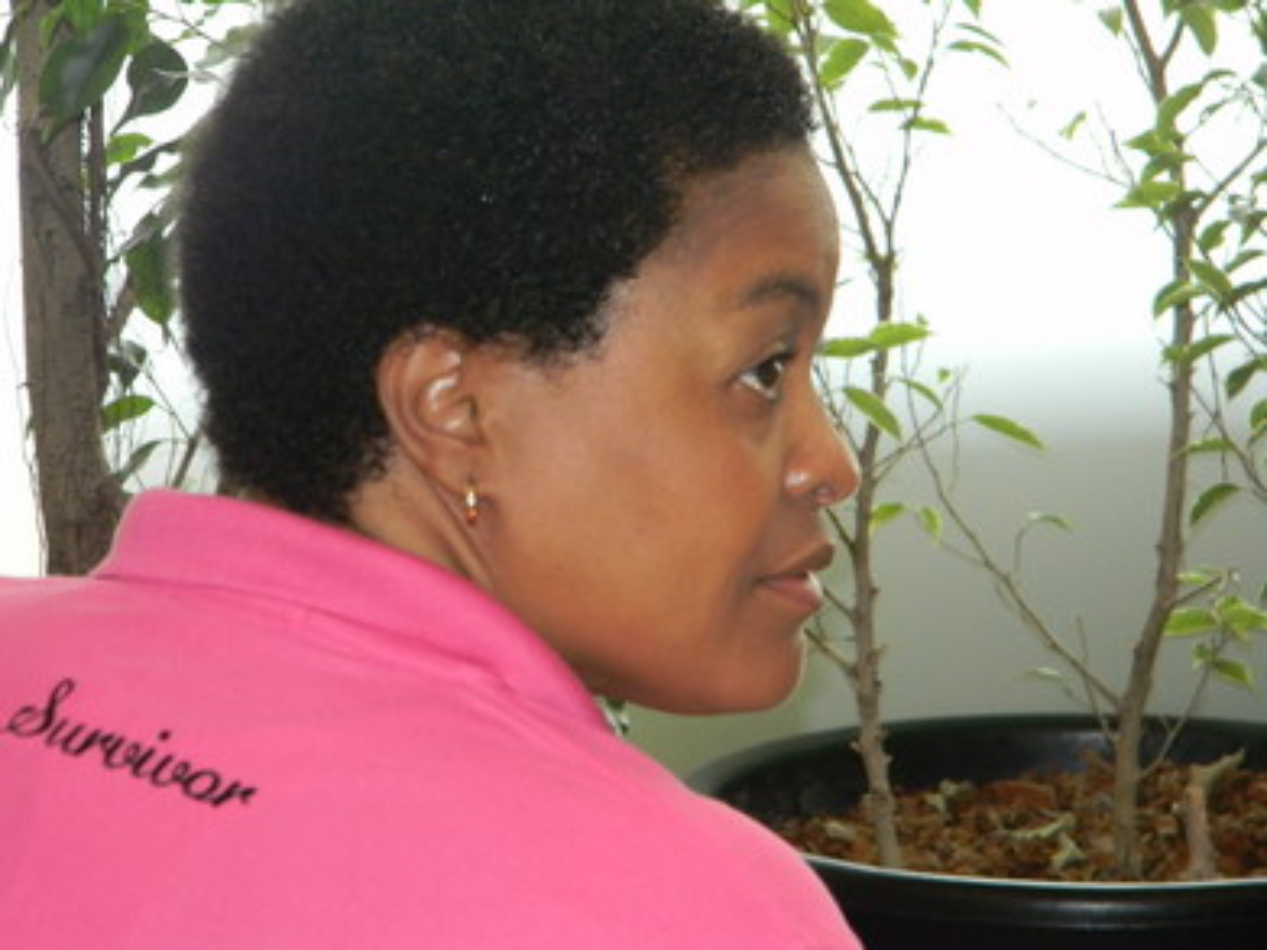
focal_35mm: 183
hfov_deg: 10.8
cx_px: 634
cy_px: 475
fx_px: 6696
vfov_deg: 8.1
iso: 349
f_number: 5.2
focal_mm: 33.1
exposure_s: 1/30
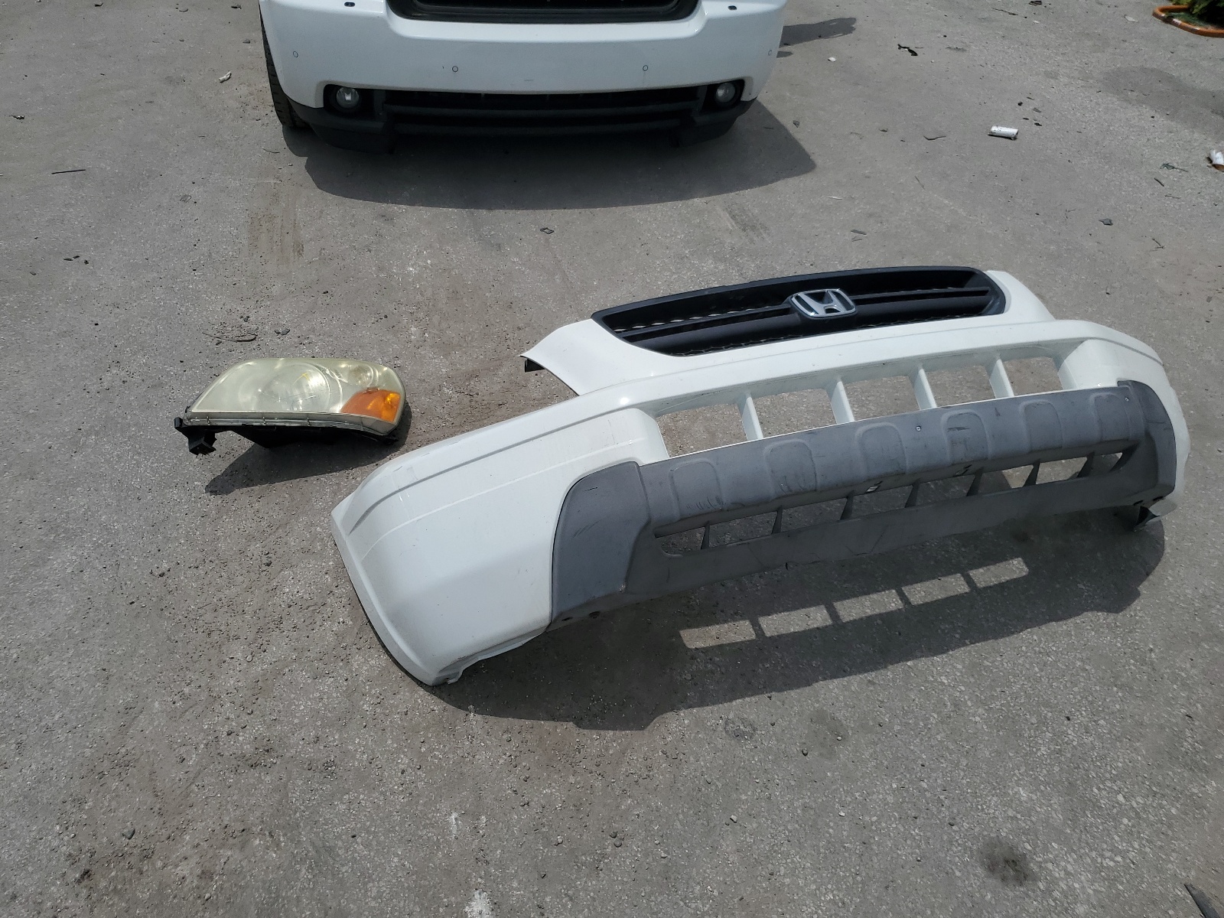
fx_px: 919
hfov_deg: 67.3
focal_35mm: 26
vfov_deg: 53.1
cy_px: 459
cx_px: 612
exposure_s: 1/10000
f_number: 1.5
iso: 50
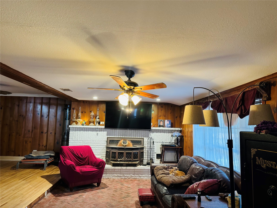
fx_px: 192
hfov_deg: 71.6
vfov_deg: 56.8
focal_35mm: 24
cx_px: 138
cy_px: 104
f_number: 1.78
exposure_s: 1/60
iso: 500
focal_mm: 6.76
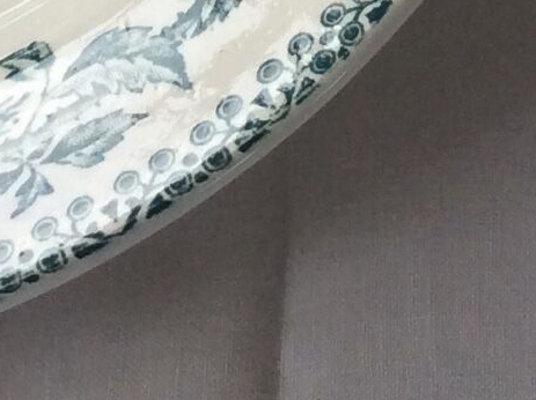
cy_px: -594
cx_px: 448
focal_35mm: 179
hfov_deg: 11.0
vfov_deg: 7.7
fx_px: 2768
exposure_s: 1/227
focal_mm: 3.3
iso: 32
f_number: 2.4
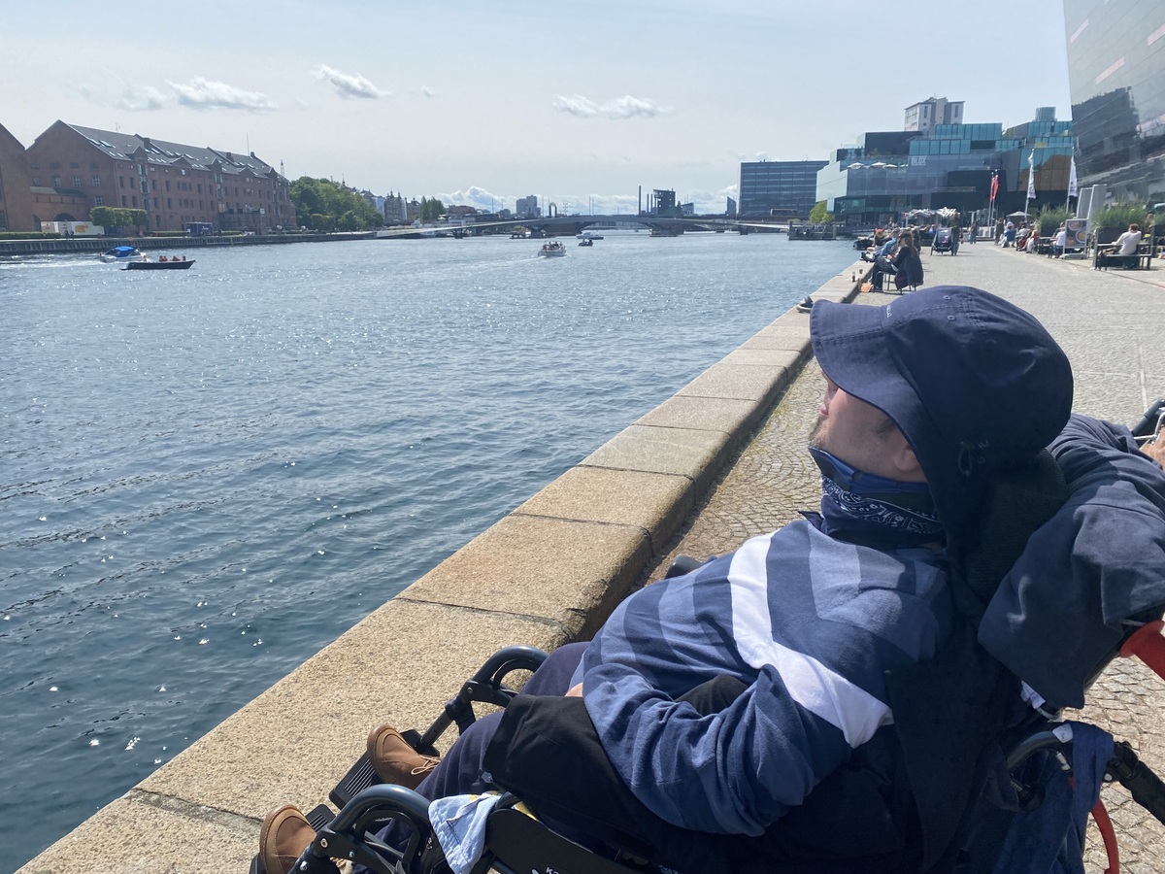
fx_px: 875
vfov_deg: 53.1
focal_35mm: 26
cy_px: 437
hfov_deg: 67.3
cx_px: 582
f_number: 1.8
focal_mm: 4.25
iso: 32
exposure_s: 1/3846
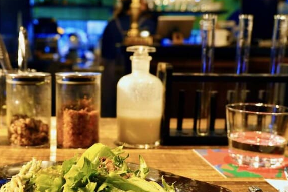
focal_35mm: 51
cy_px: 108
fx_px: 405
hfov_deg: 38.4
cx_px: 82
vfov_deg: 26.7
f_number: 4
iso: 800
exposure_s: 1/60
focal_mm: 18.9
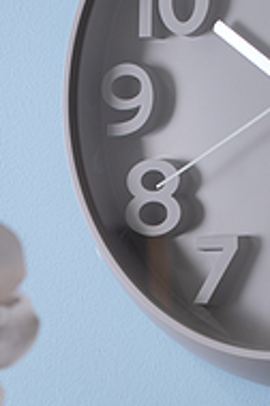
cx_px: 102
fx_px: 5265
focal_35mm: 468
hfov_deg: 2.9
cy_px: 600
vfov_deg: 4.4
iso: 125
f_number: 10
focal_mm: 102
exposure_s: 1/125
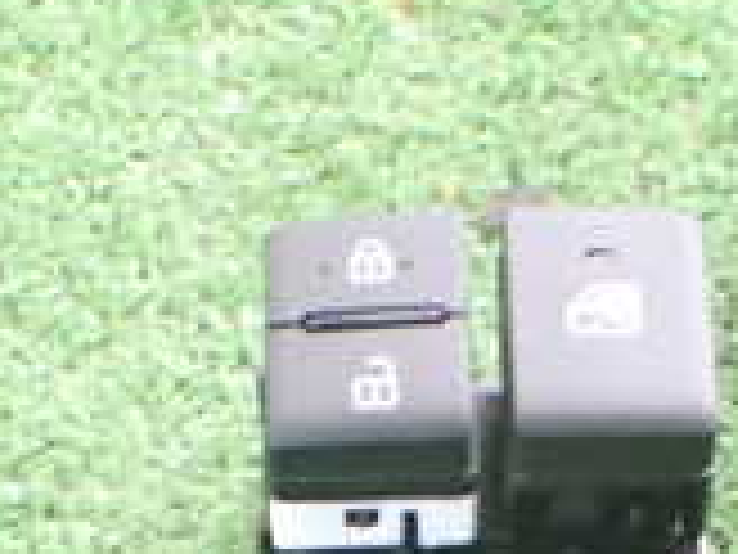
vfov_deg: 12.5
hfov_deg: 17.9
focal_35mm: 110
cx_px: 468
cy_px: 946
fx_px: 2345
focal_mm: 5.4
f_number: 2.3
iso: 1000
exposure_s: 1/30
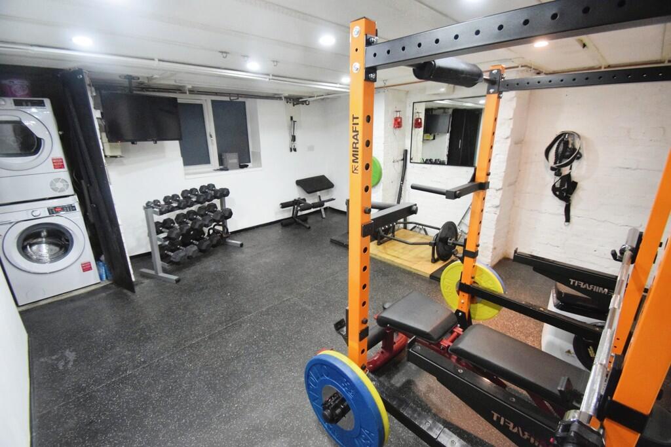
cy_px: 224
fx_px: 280
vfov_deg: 77.3
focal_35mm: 15
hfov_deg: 100.4
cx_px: 336
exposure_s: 1/60
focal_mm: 10
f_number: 3.5
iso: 3200
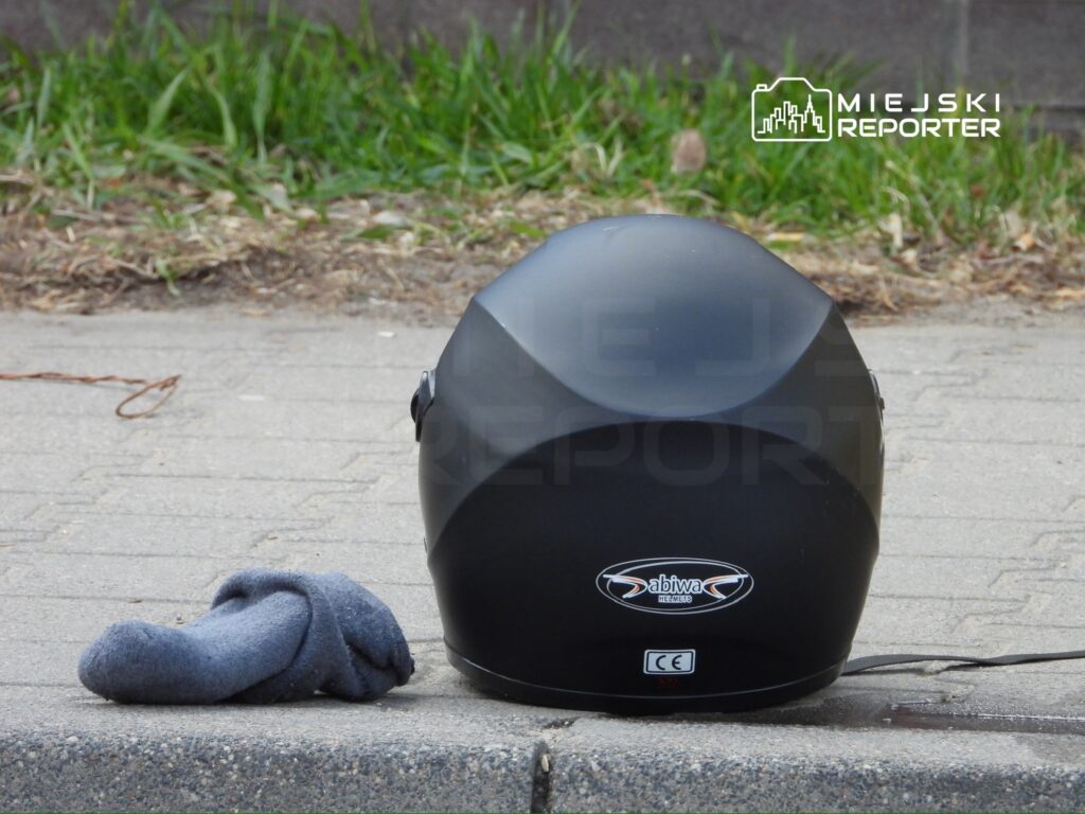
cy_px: 407
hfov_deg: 2.3
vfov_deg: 1.7
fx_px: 26956
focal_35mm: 860
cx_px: 542
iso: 400
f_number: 5.6
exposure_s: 1/250
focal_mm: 155
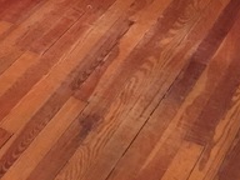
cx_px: -87
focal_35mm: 117
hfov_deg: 15.8
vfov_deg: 11.4
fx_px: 811
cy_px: -179
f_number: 2.2
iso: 250
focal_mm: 4.15
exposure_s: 1/20
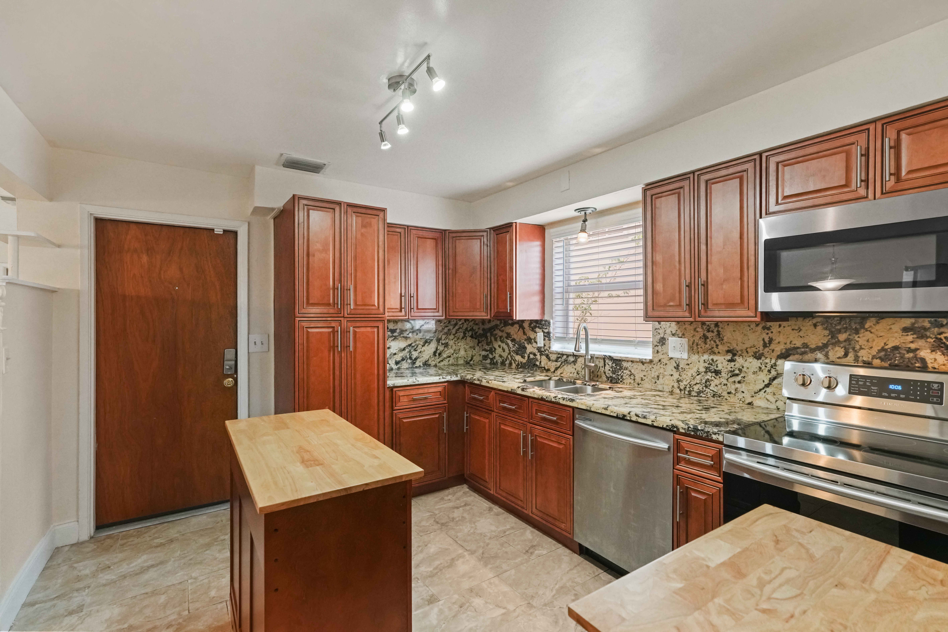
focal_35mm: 16
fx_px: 421
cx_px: 474
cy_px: 316
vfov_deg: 73.7
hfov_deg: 96.7
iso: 2500
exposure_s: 1/30
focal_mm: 16
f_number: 5.6
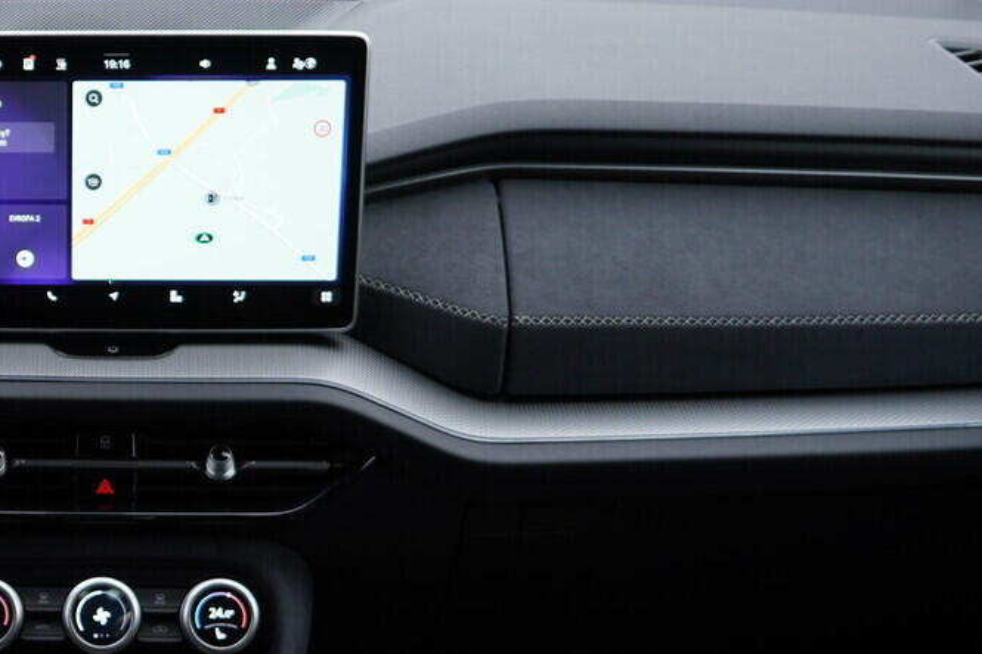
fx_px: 2127
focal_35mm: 78
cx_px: -50
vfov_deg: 17.3
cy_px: 531
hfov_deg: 24.5
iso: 160
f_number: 2.8
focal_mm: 24
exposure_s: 1/40
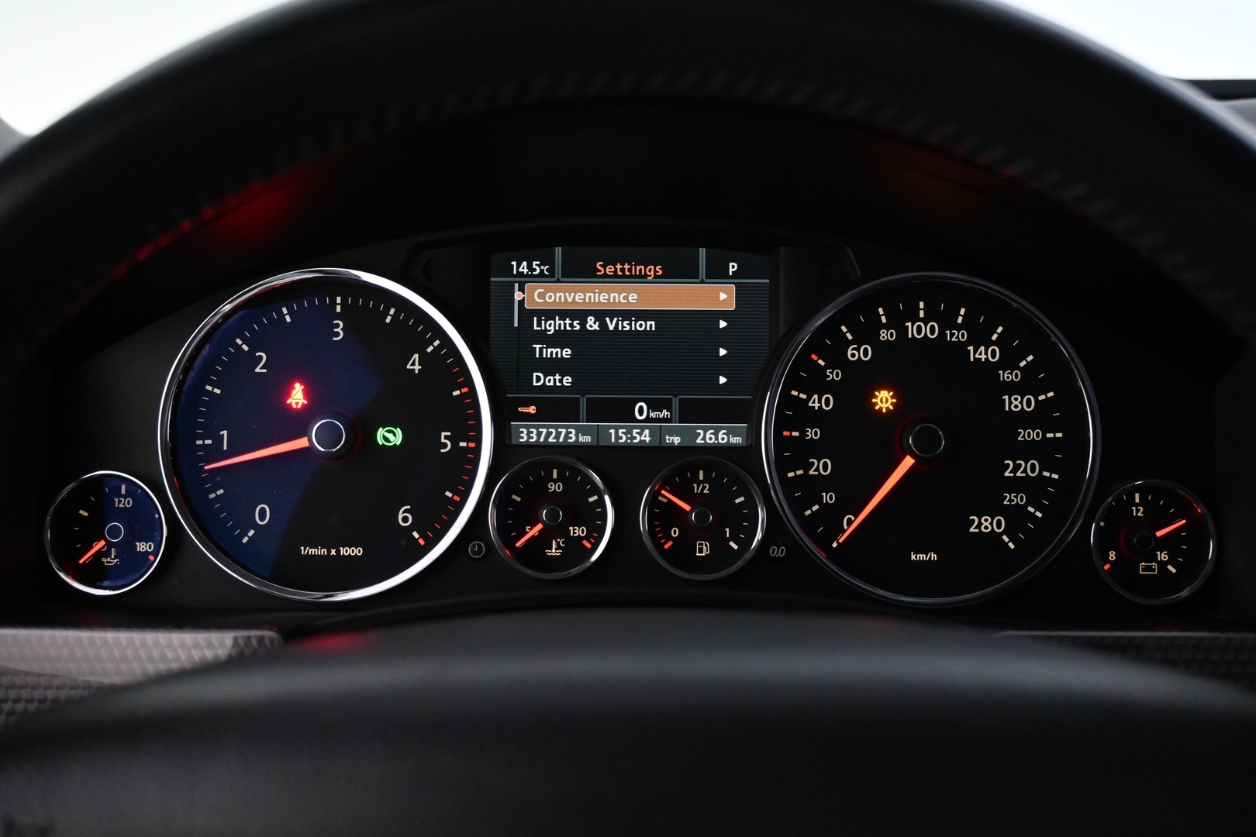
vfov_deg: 35.5
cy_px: 418
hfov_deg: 51.3
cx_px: 628
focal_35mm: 38
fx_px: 1308
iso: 3200
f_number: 4.2
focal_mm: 25
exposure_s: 1/40
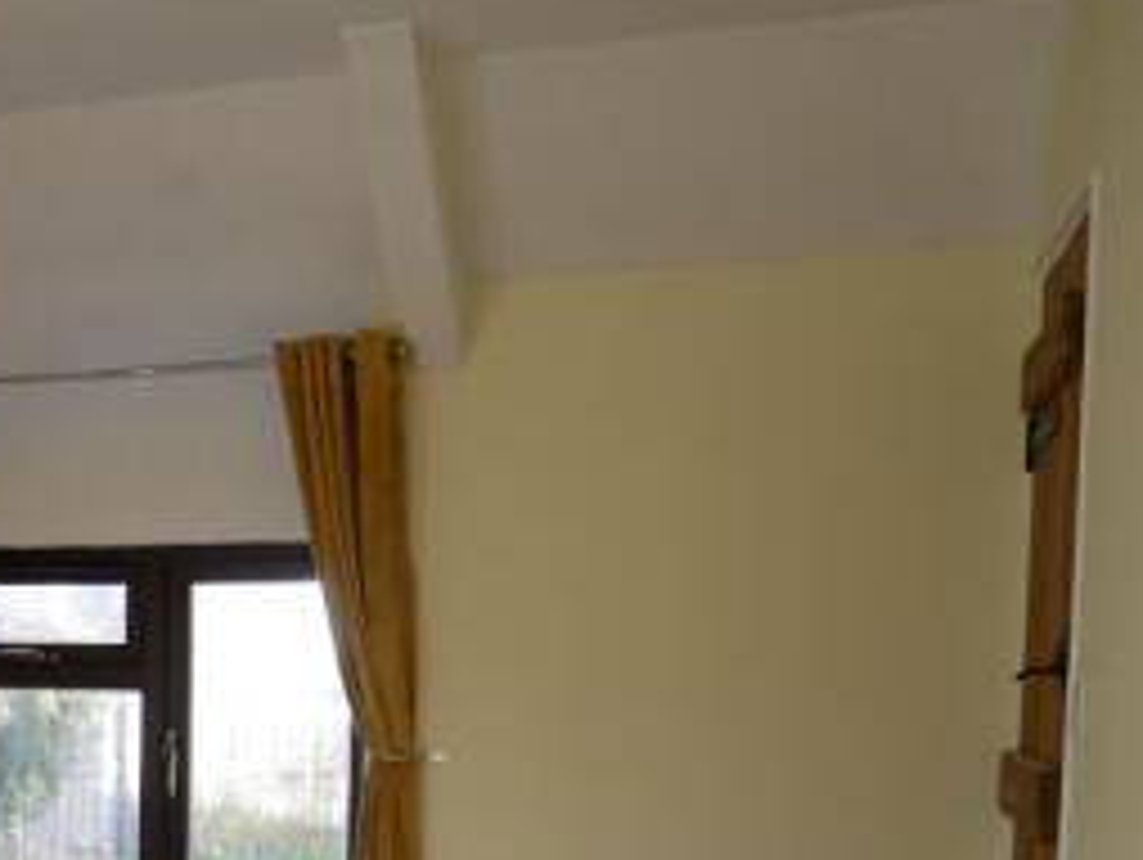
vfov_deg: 25.6
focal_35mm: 55
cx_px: -119
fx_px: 1818
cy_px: 808
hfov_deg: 31.0
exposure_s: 1/100
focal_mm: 12
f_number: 3.5
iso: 200
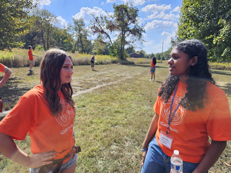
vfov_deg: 58.9
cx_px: 116
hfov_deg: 73.9
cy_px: 86
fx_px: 153
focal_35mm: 23
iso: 16
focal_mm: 6.3
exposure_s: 1/465
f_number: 1.7
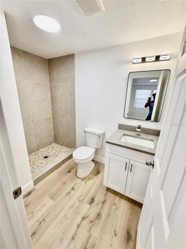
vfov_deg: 102.1
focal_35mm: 14
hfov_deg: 85.7
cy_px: 124
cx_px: 93
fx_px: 100
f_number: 2.2
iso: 125
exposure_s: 1/120
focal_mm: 2.22
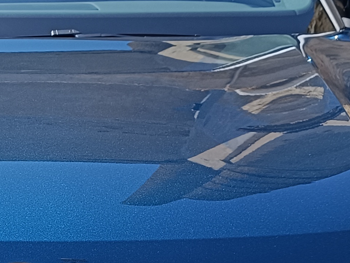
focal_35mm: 103
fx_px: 1042
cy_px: 275
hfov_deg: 18.6
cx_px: 10
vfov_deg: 14.1
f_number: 1.88
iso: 51
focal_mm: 5.59
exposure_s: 1/576
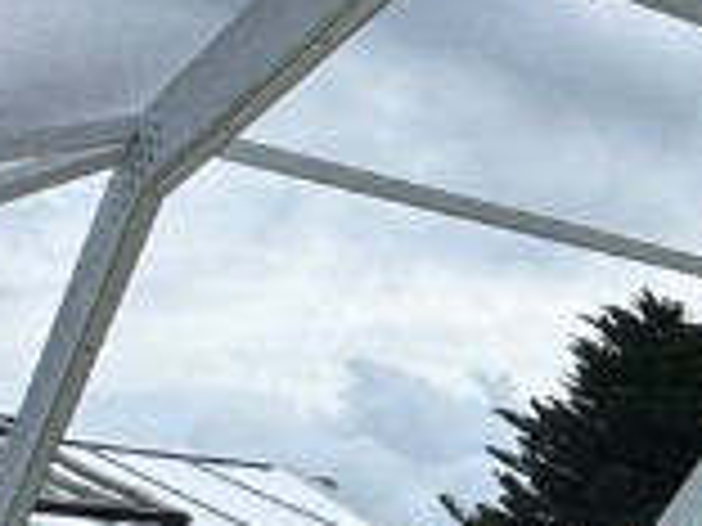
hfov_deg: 13.9
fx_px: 1866
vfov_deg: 15.0
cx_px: 1742
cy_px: 773
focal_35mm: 92
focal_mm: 2.22
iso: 50
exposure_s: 1/1198
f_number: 2.2
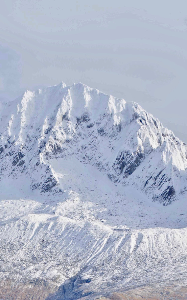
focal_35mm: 244
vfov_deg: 8.5
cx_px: 40
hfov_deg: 5.4
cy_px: 379
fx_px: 1990
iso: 200
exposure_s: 1/200
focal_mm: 60
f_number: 9
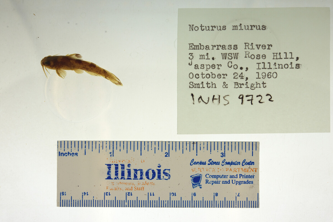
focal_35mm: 60
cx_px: 166
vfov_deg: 22.6
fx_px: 555
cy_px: 111
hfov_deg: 33.4
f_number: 10
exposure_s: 1/200
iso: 100
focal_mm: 60
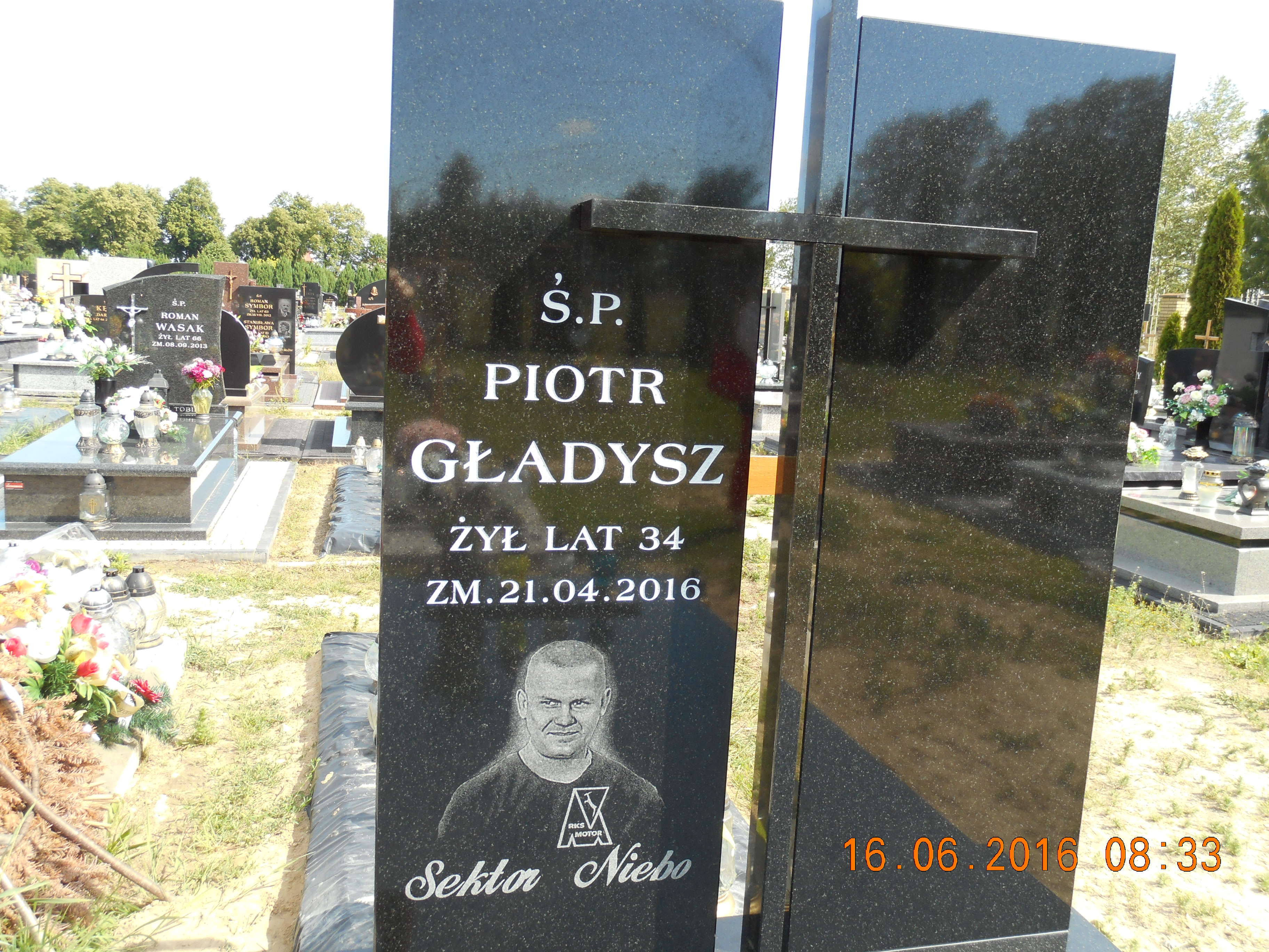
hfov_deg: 60.0
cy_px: 476
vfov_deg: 46.8
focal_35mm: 30
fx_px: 1100
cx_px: 634
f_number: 3.7
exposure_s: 1/160
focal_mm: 5.4
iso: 80
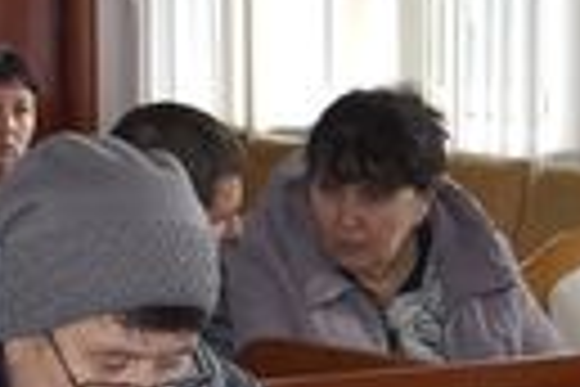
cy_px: 160
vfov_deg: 6.9
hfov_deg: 9.6
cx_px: 1164
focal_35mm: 200
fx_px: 3220
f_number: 5.6
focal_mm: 23
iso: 500
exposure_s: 1/125
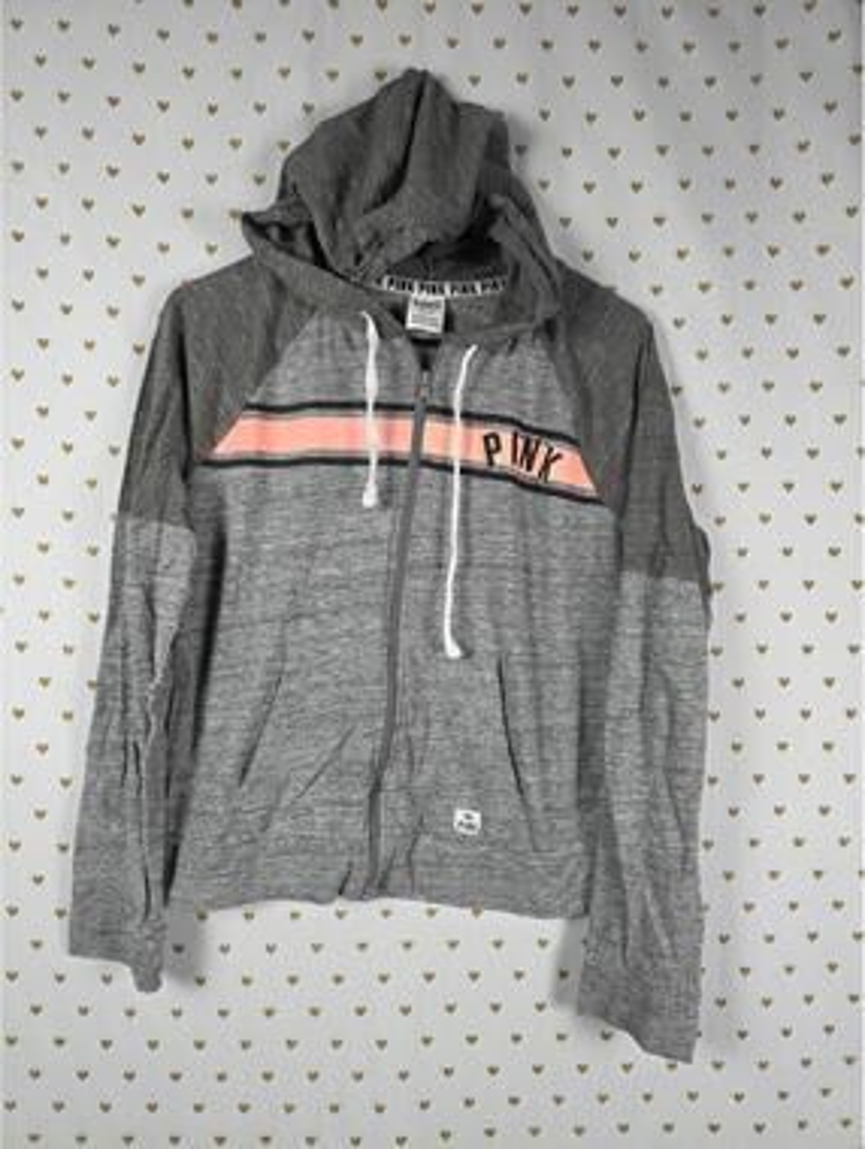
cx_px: 432
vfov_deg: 73.9
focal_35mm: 23
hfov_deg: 59.0
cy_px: 574
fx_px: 765
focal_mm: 6.3
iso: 200
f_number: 1.7
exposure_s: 1/180
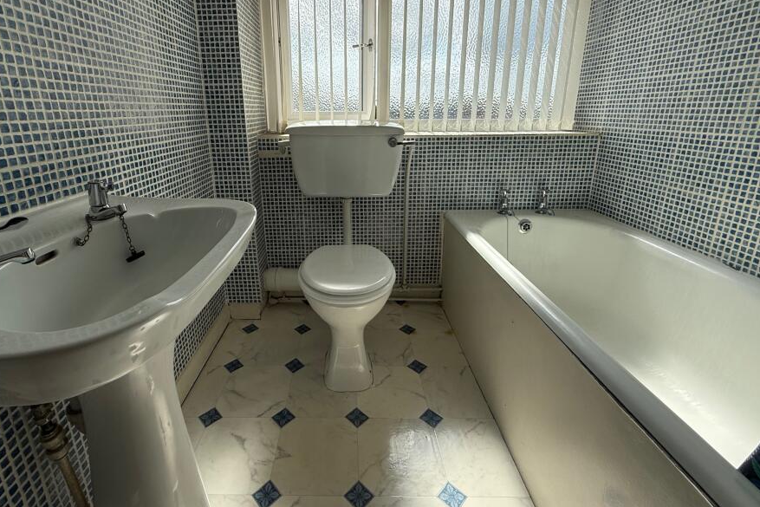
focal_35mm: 17
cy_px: 203
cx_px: 348
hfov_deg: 93.0
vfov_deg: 69.7
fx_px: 359
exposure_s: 1/914
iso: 64
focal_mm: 2.22
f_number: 2.2
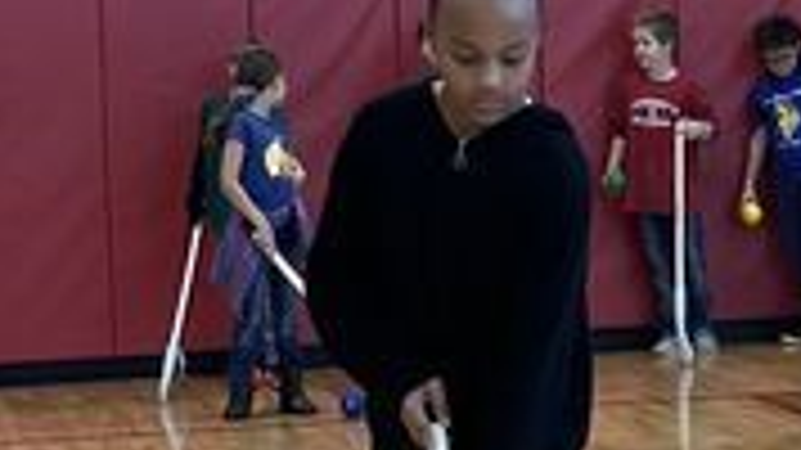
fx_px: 3461
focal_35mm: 163
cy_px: 140
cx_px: 778
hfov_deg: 13.0
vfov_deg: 7.4
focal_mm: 5.7
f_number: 1.5
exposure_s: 1/120
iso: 80
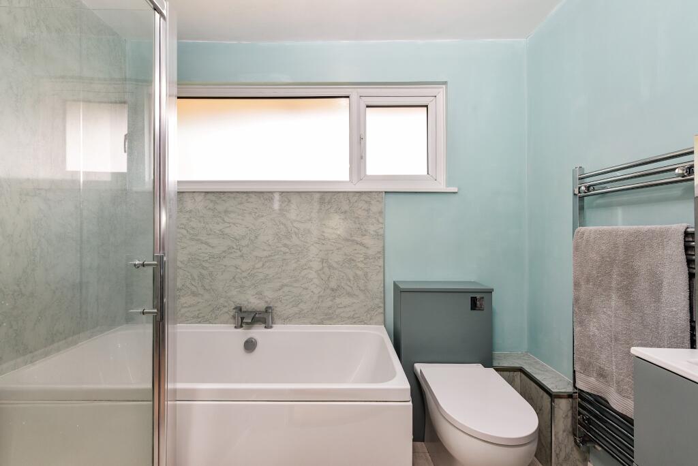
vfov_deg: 81.3
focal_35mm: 14
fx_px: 272
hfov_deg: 104.2
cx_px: 349
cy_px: 233
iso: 400
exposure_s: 1/80
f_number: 9
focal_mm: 14
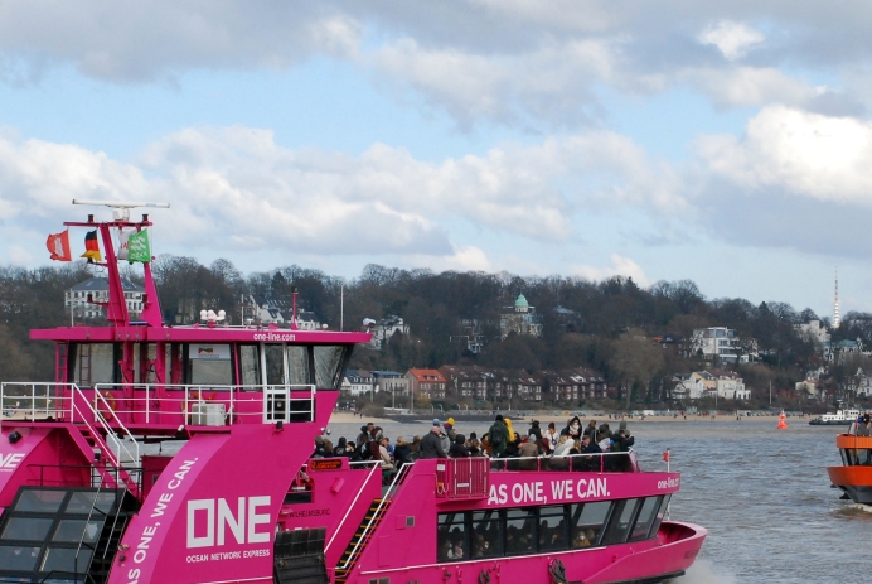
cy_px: 337
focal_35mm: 111
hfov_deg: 18.4
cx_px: 483
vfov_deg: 12.4
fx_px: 2691
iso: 800
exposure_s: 1/640
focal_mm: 50
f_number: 11
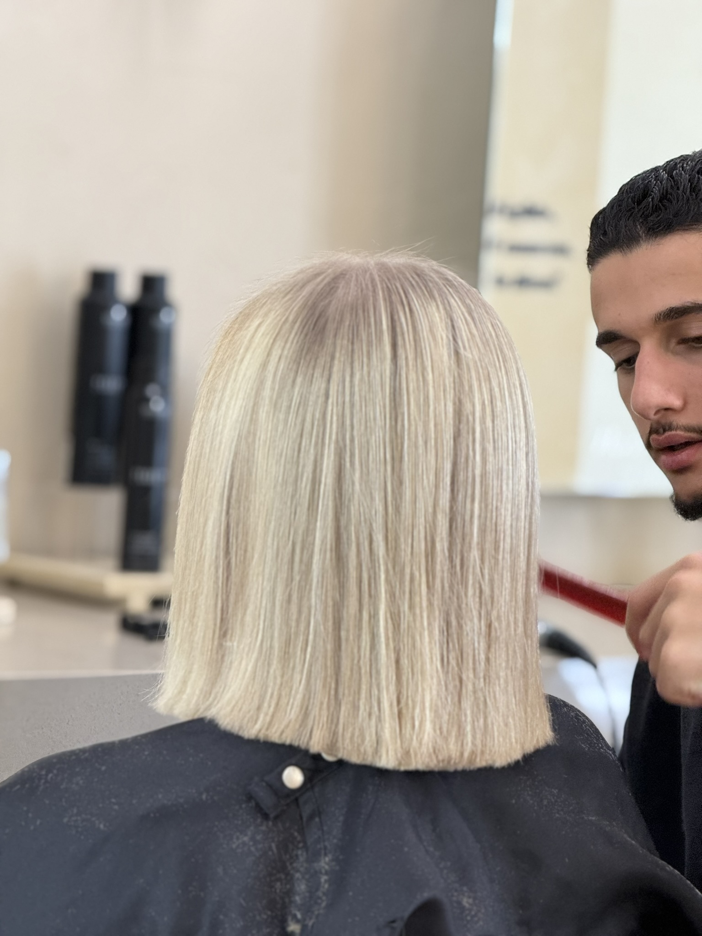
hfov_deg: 12.3
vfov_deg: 16.4
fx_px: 3245
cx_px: 351
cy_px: 468
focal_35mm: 120
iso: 200
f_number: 2.8
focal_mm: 15.66
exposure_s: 1/100
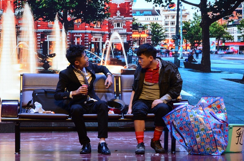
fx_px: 862
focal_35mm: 128
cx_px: 122
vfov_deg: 10.7
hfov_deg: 16.1
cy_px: 80
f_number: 8
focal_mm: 85
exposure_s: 1/80
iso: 1250
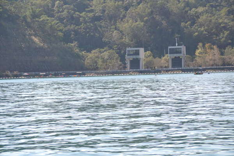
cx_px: 117
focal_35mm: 129
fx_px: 838
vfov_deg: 10.6
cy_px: 78
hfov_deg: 15.9
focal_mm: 86
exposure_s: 1/250
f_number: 5.6
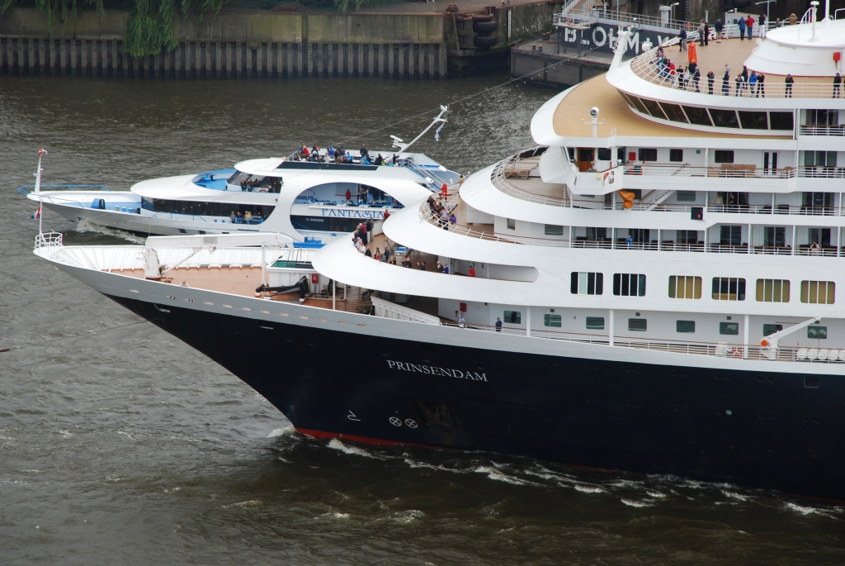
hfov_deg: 10.1
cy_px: 283
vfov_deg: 6.8
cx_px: 422
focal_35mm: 202
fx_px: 4758
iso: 200
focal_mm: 135
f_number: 9
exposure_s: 1/160
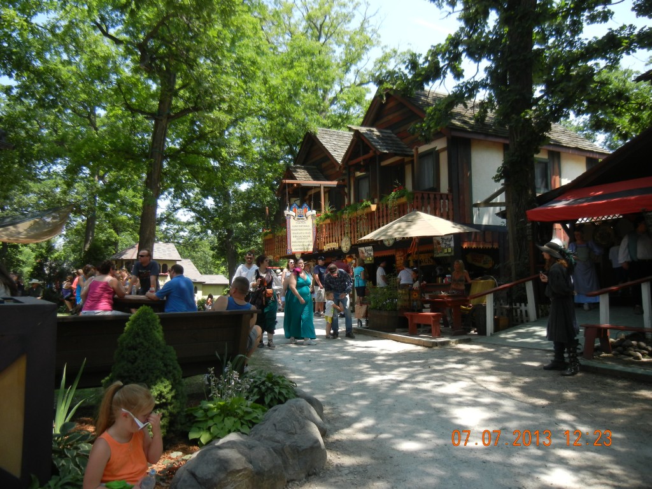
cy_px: 244
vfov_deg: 46.8
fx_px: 565
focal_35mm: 30
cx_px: 326
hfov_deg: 60.0
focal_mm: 5.4
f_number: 3.5
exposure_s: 1/501
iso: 160
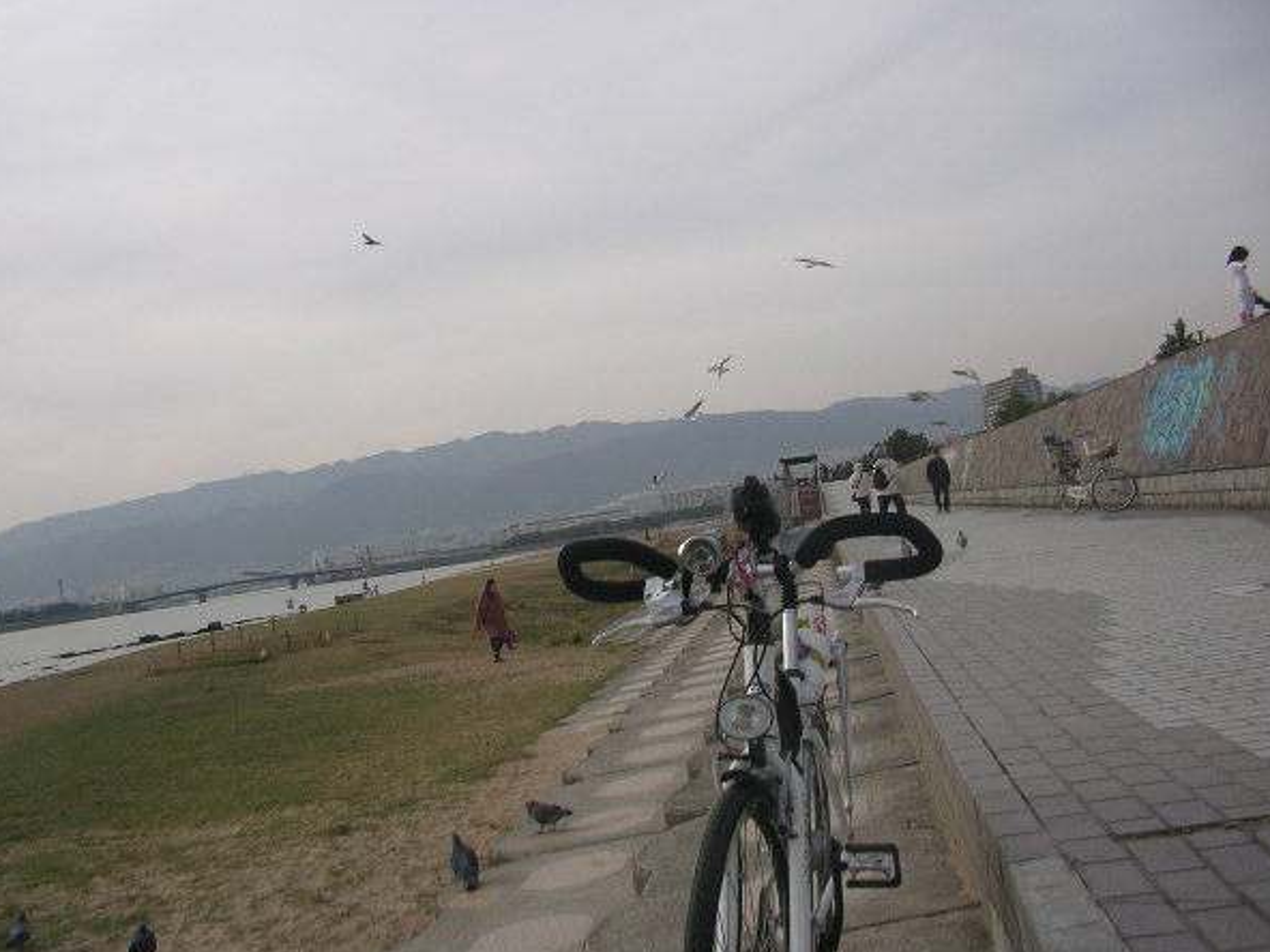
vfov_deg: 36.0
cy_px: 459
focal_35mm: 40
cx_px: 607
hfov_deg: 46.8
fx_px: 1468
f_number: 2.8
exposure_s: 1/320
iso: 50
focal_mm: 5.7
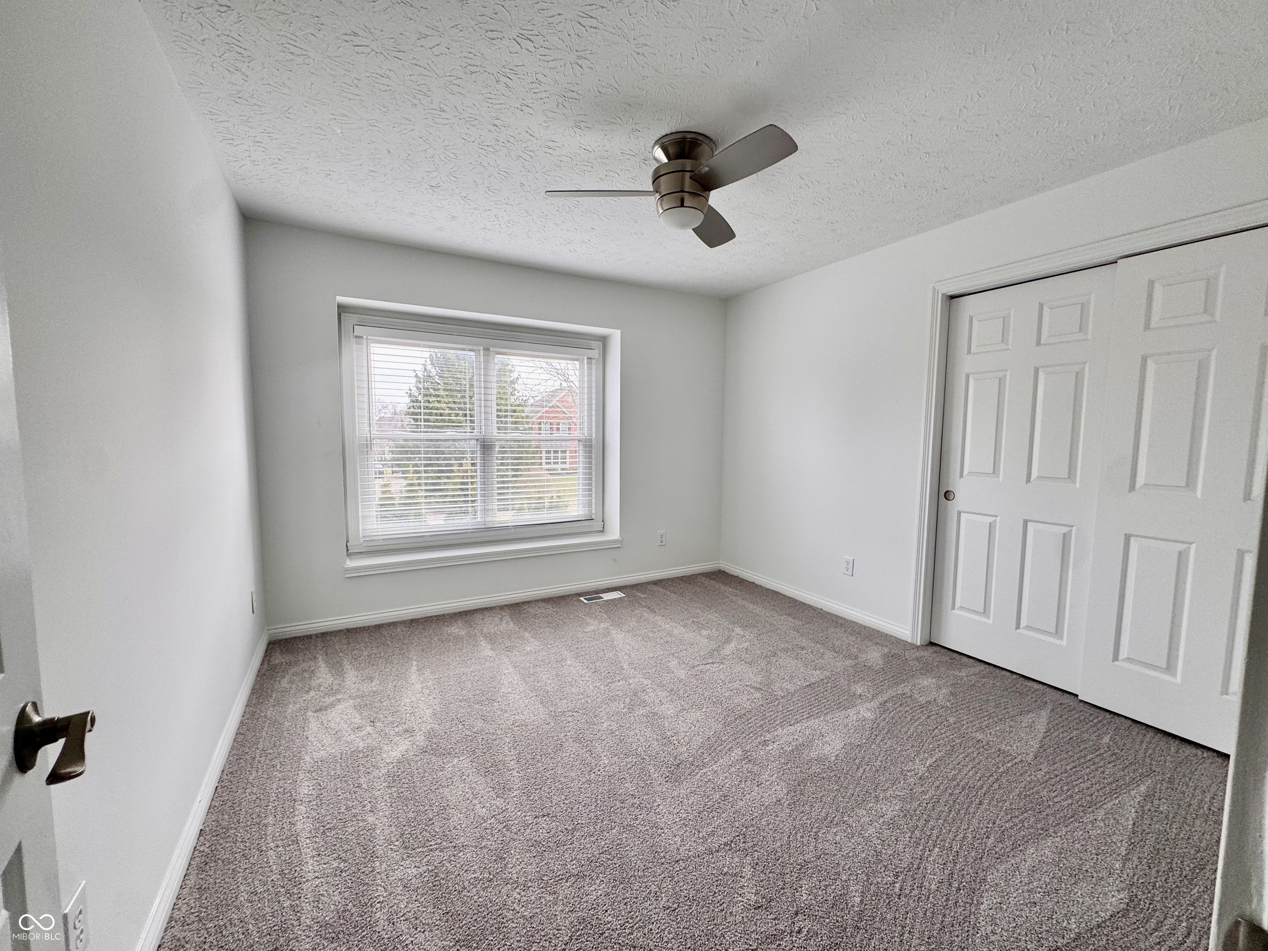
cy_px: 476
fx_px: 513
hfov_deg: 102.1
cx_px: 634
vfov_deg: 85.7
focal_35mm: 14
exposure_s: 1/99
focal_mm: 2.22
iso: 50
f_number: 2.2
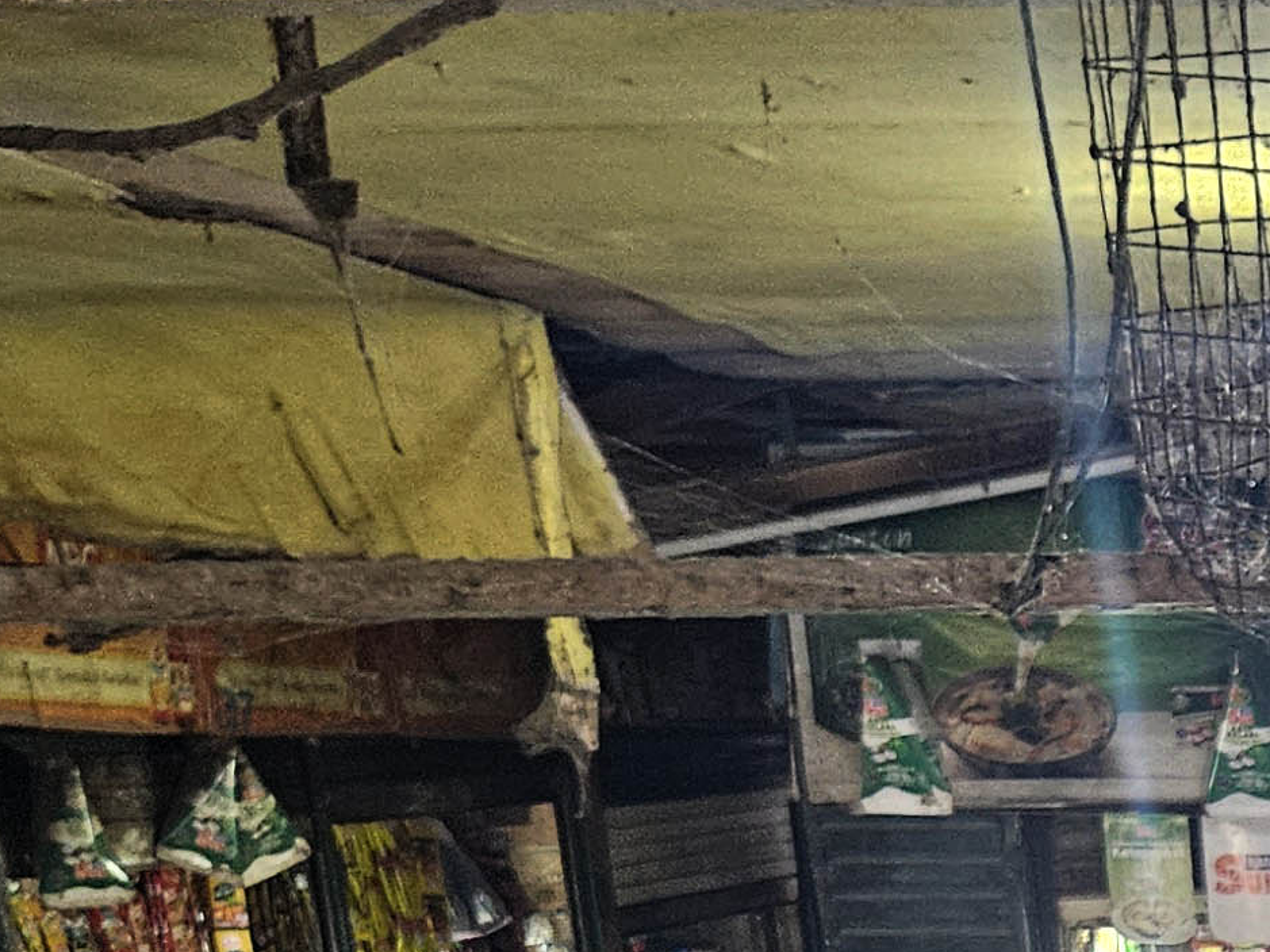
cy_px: 1884
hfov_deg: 17.0
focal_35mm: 98
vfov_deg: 13.1
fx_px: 3595
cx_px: 2180
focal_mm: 5.4
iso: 800
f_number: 1.8
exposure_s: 1/100
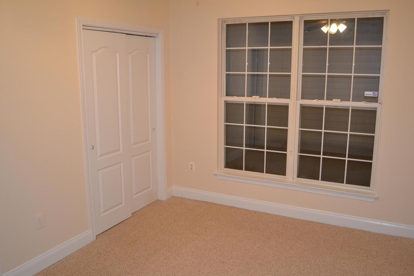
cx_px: 211
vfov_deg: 43.6
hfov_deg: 61.9
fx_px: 345
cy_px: 141
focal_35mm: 30
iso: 640
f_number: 3.5
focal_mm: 18
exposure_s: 1/60
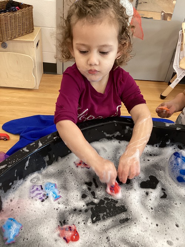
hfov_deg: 45.5
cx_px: 92
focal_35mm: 31
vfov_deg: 58.3
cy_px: 124
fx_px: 221
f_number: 2.4
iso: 200
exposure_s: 1/60
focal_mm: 3.3
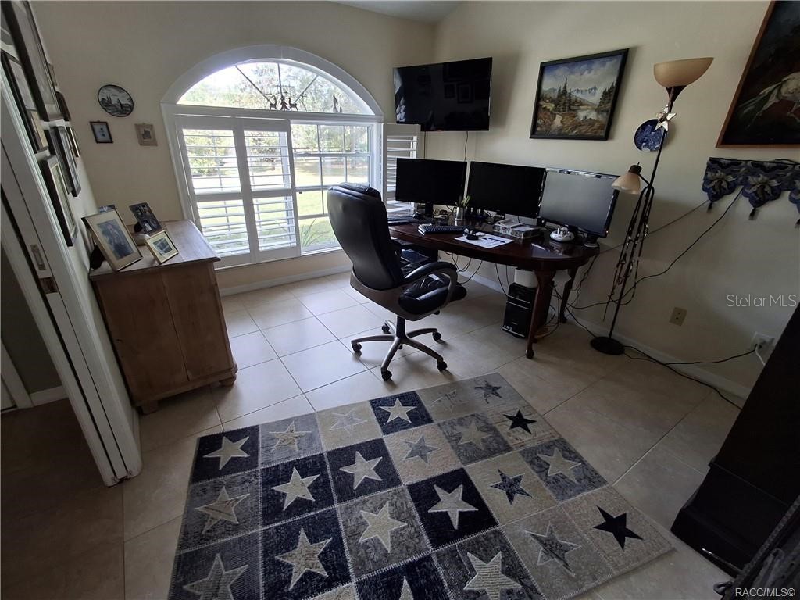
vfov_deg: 78.1
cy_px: 300
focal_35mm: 16
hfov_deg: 94.5
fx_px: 370
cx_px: 400
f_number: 2.2
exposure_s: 1/40
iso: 40
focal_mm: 1.64
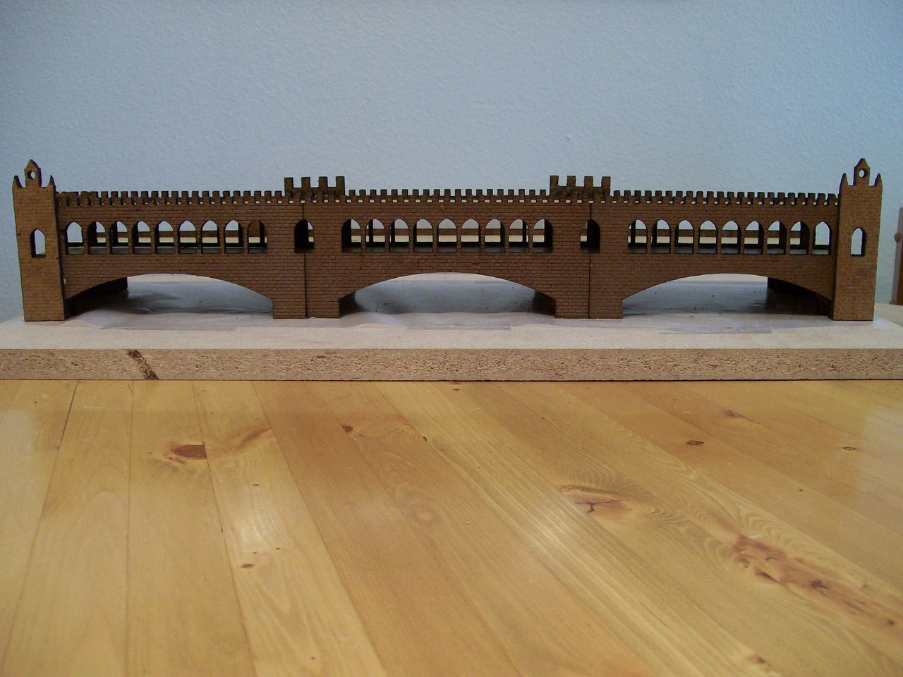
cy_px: 338
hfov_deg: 51.4
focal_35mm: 36
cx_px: 452
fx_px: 939
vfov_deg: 39.7
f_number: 2.7
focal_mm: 6
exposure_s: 1/22.5
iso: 160
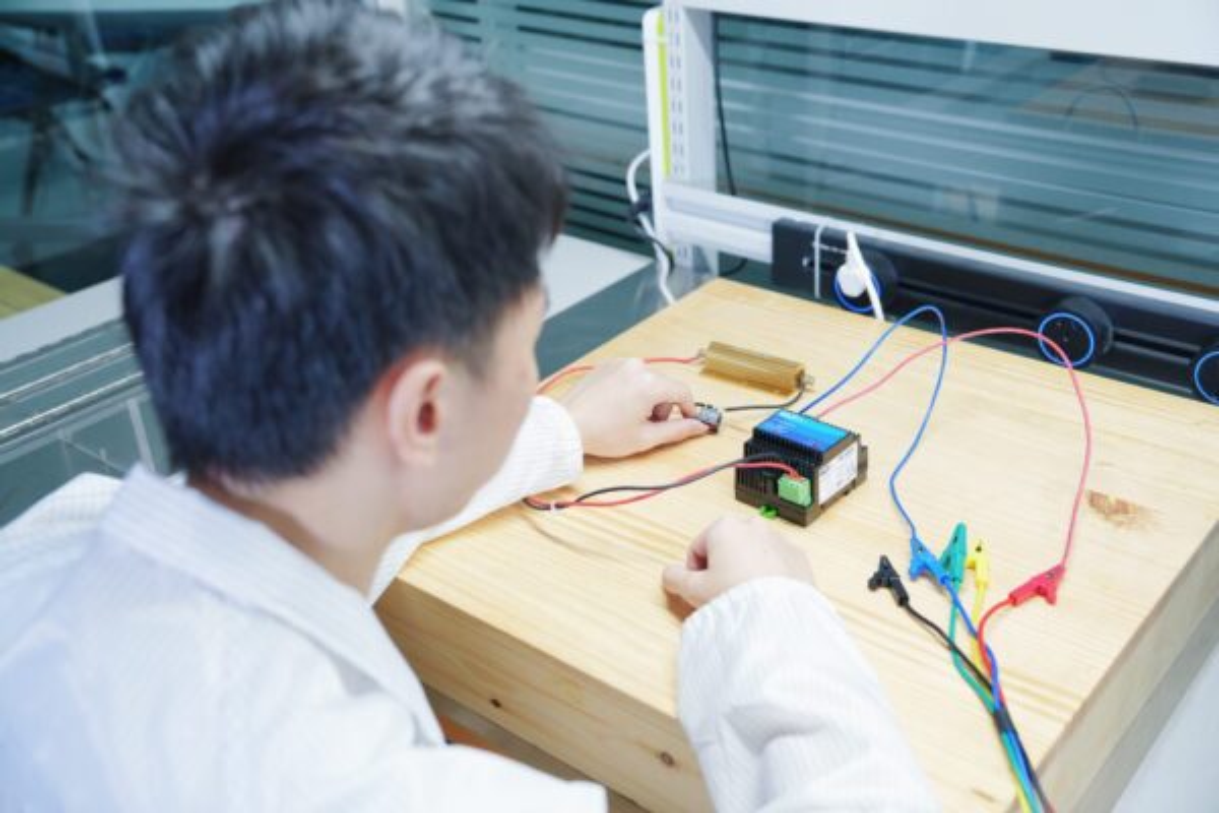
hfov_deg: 48.5
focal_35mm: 40
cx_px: 610
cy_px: 406
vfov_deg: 33.4
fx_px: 1354
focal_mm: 40
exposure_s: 1/80
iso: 800
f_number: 4
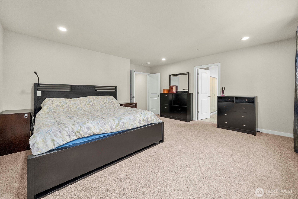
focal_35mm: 13
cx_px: 149
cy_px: 100
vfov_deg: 85.5
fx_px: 108
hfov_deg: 108.3
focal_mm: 13
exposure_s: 1/30
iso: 1000
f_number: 7.1
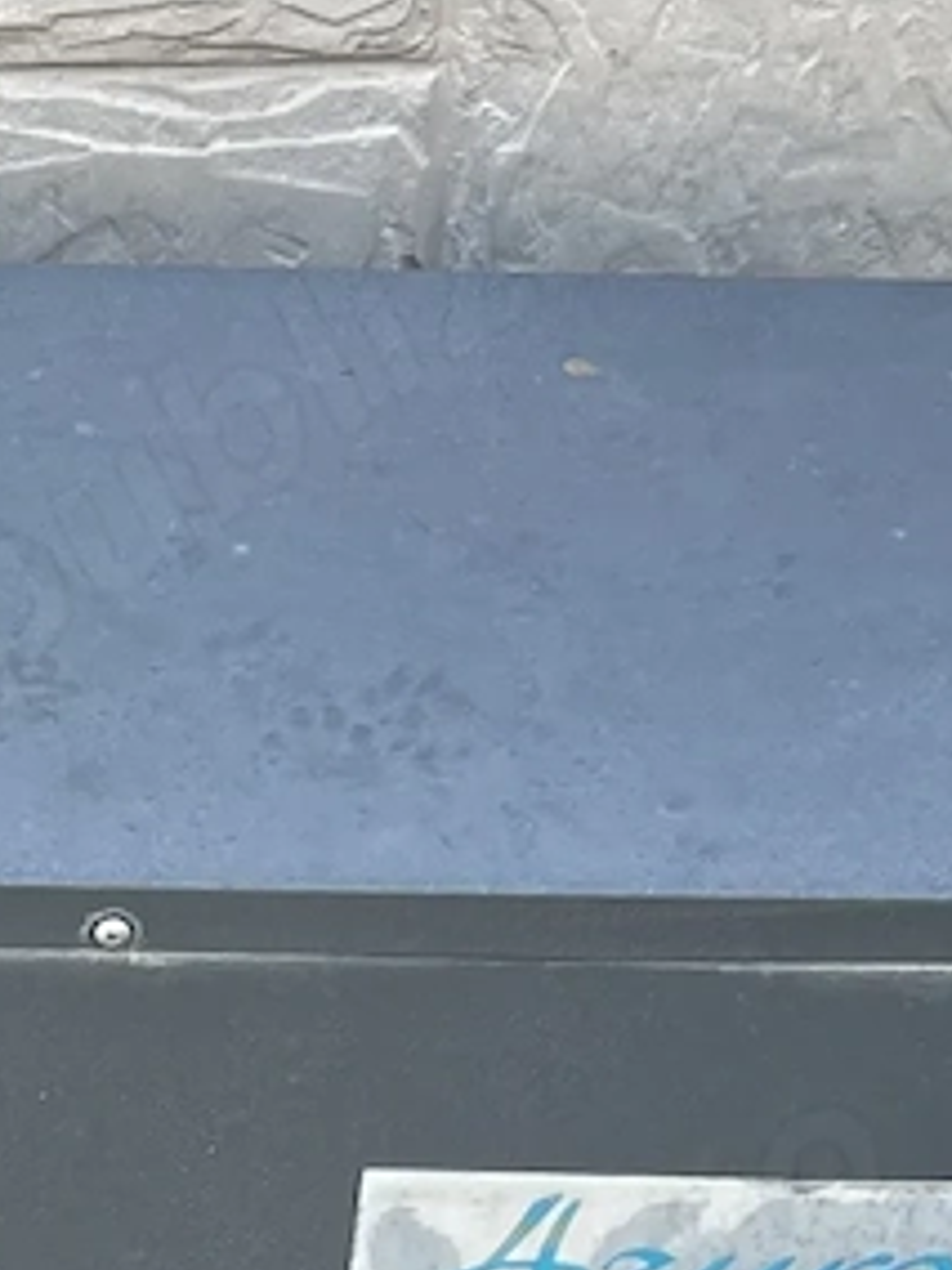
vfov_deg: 15.3
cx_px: -121
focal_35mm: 122
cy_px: 1704
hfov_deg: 11.9
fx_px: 4474
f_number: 1.5
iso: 40
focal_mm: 5.7
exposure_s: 1/205
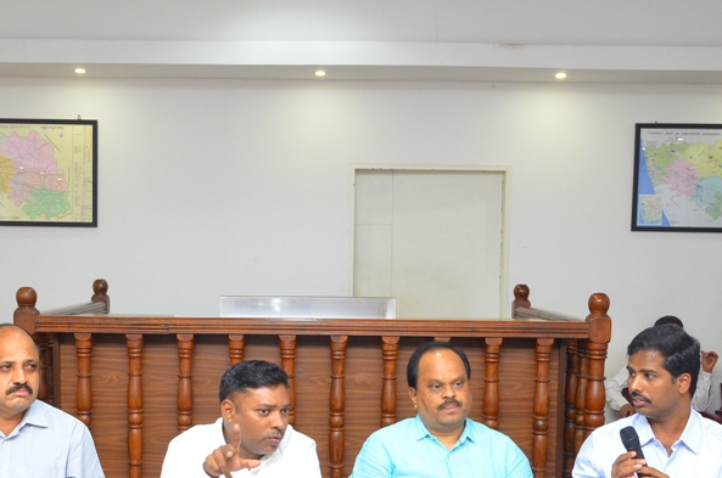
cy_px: 373
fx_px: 1141
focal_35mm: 57
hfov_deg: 35.0
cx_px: 295
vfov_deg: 23.4
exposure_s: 1/60
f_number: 9
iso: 2000
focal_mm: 22
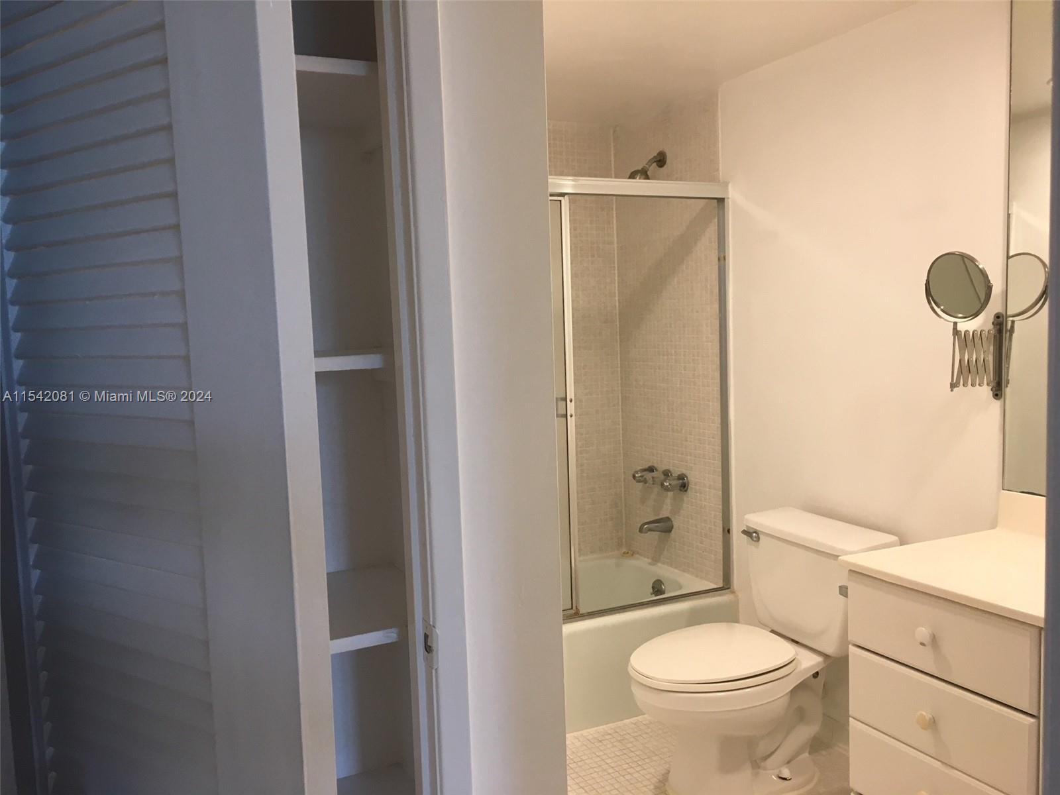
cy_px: 398
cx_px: 530
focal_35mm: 29
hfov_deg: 61.7
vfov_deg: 48.2
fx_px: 888
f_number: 2.2
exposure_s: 1/30
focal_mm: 4.15
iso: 50
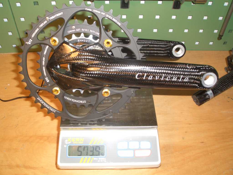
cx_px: 116
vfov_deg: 39.7
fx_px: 242
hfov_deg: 51.4
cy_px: 88
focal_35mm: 36
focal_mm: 4.8
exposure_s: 1/40
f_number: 4
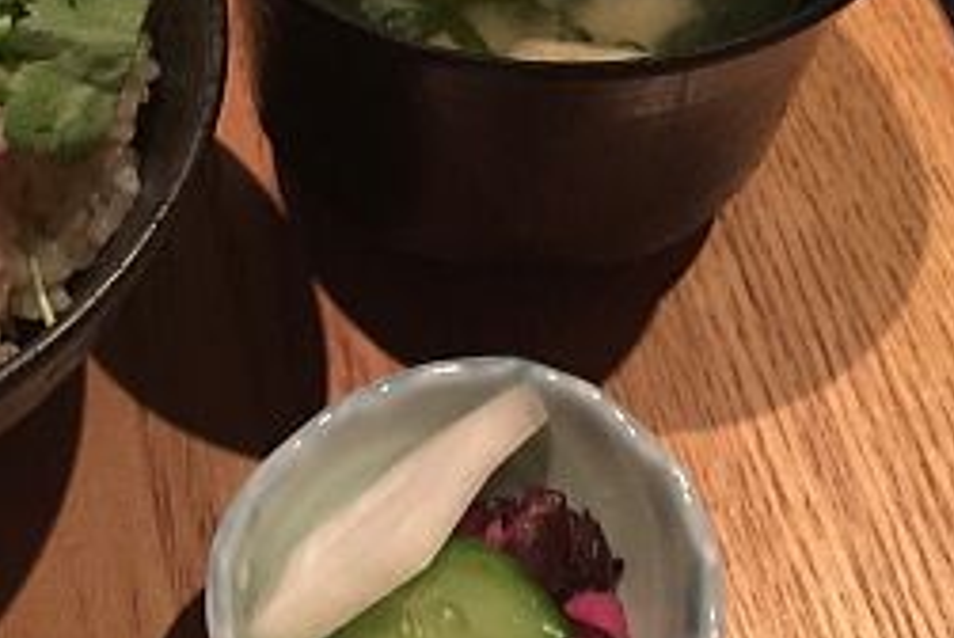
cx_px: 156
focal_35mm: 60
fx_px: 1592
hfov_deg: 32.2
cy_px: 207
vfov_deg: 22.6
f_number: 2.2
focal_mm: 4.15
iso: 160
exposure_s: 1/4
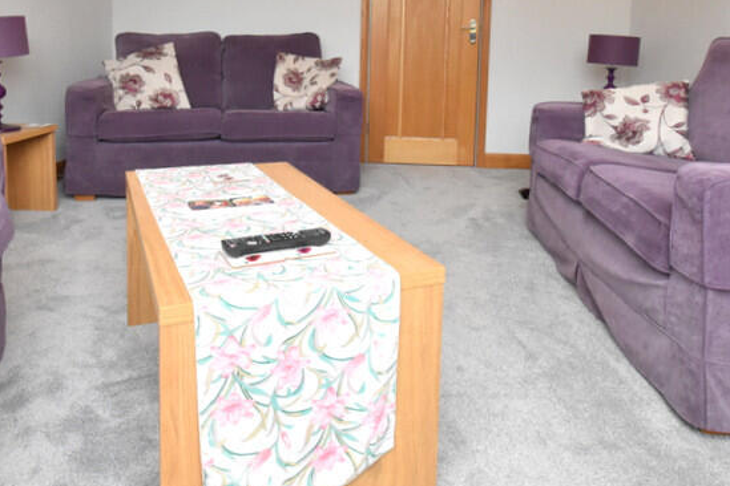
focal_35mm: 28
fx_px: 568
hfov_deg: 65.5
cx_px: 370
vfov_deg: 43.2
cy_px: 67
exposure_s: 1/60
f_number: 10
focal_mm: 10
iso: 1600
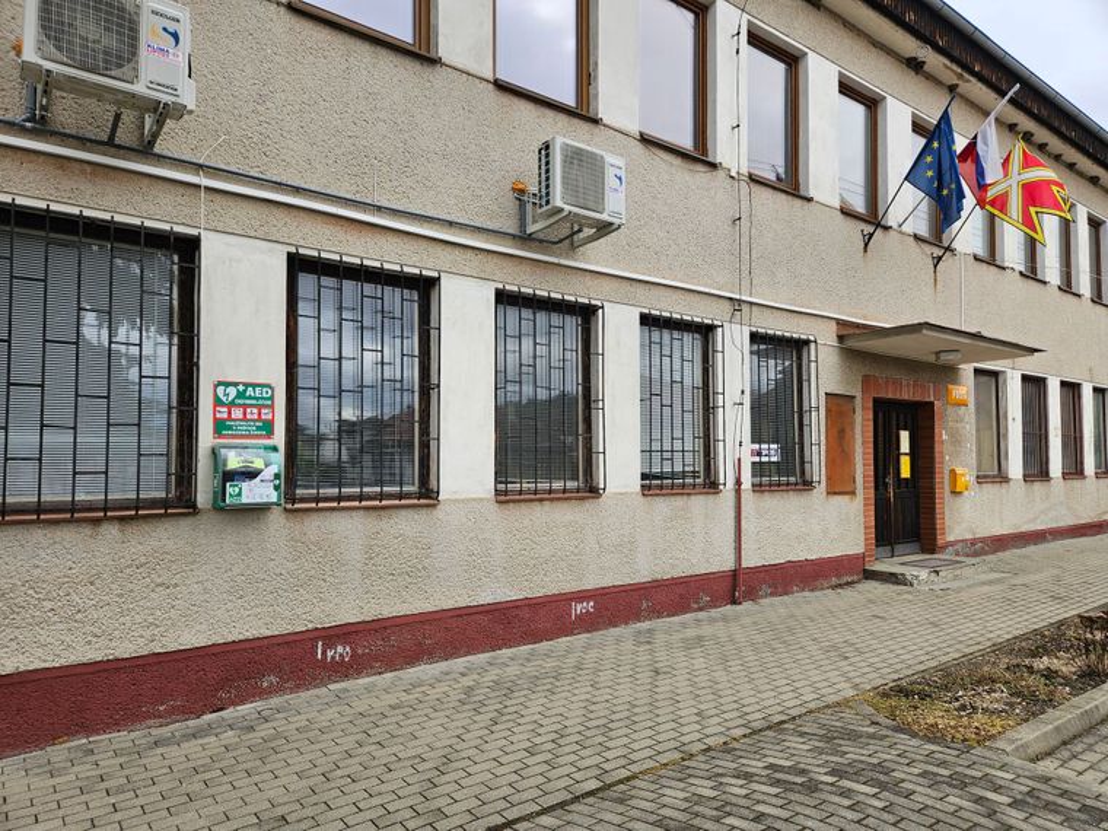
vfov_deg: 58.9
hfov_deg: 73.9
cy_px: 416
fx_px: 736
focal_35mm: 23
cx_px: 554
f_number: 1.8
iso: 25
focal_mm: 5.4
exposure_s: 1/338
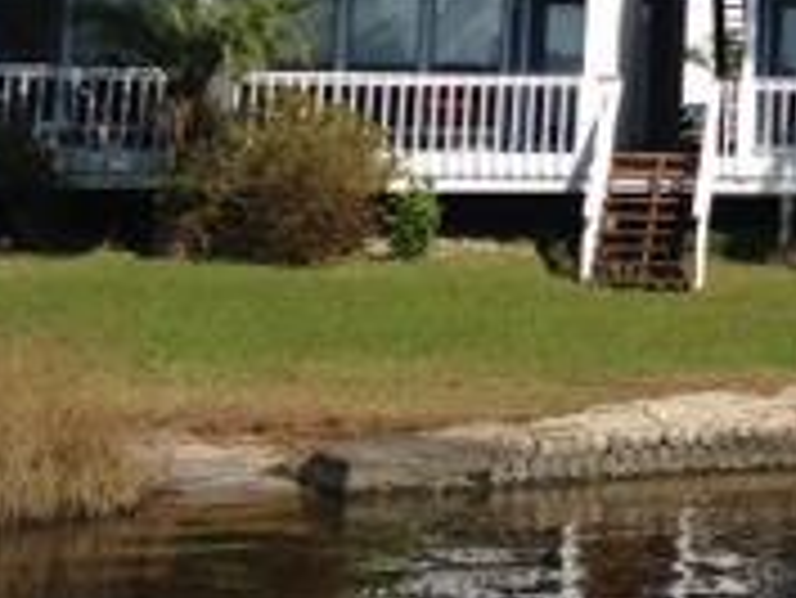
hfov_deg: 15.3
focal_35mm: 119
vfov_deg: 12.2
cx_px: 1183
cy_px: -94
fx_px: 2738
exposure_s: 1/2169
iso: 50
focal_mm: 4.12
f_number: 2.4
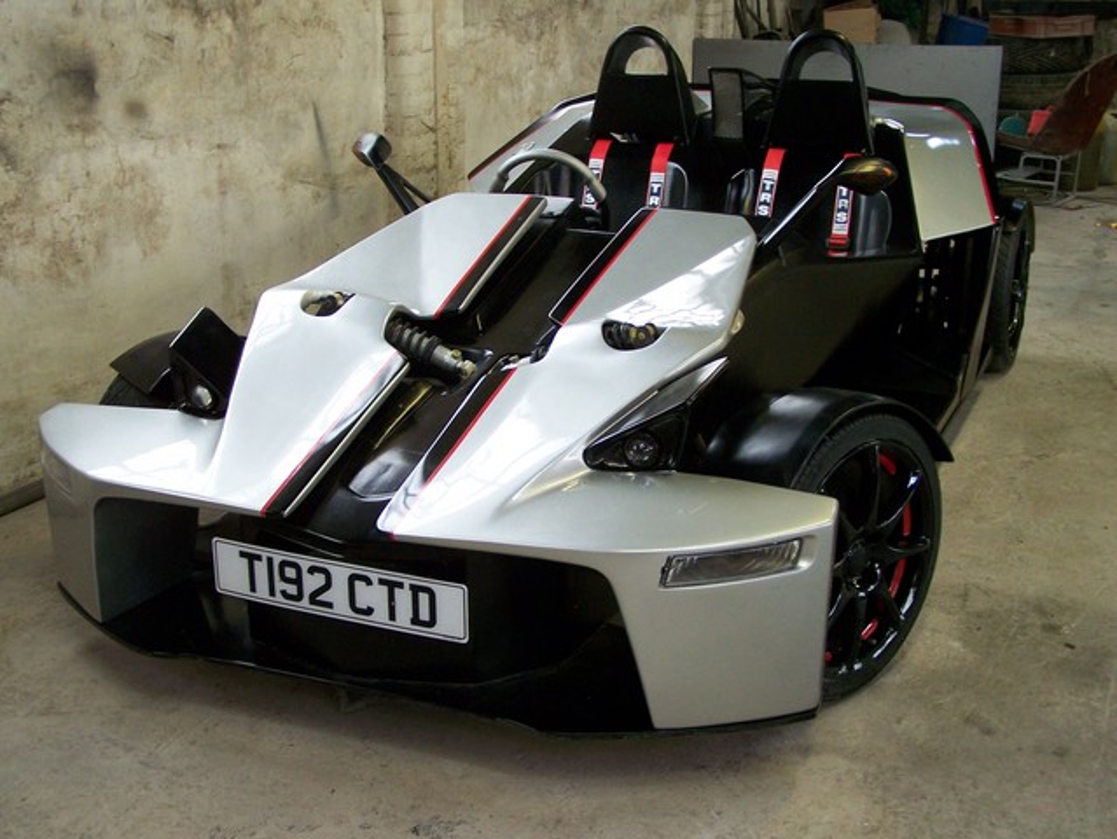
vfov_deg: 33.6
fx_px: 1388
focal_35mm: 43
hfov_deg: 43.8
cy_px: 420
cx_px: 558
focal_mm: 7.1
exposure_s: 1/8
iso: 160
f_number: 2.9
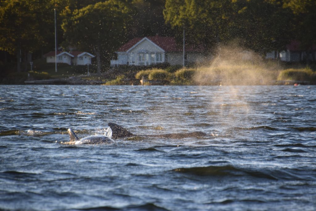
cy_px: 106
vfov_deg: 5.0
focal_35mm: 278
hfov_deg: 7.4
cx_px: 158
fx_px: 2436
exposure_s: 1/500
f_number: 6.3
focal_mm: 185
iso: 360
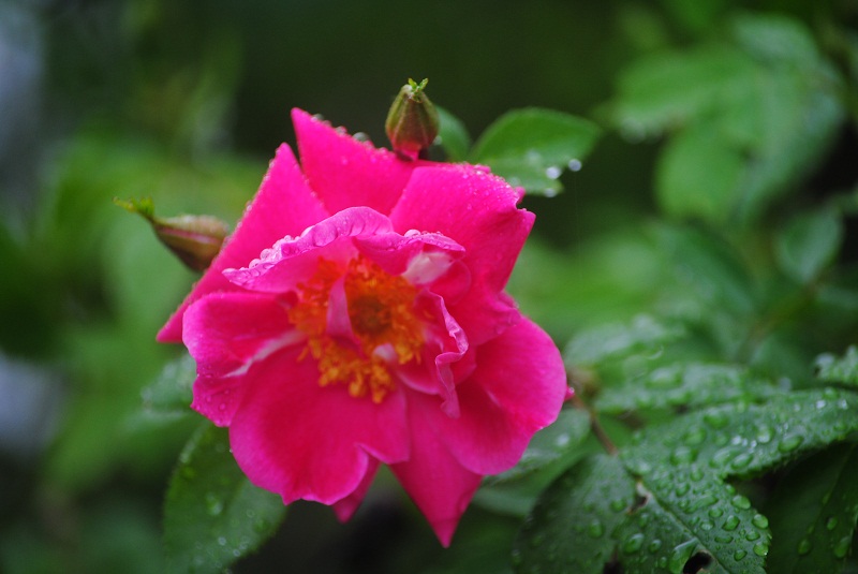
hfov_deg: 7.6
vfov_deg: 5.1
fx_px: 6441
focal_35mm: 270
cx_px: 429
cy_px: 287
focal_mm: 180
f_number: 5
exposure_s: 1/30
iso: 200
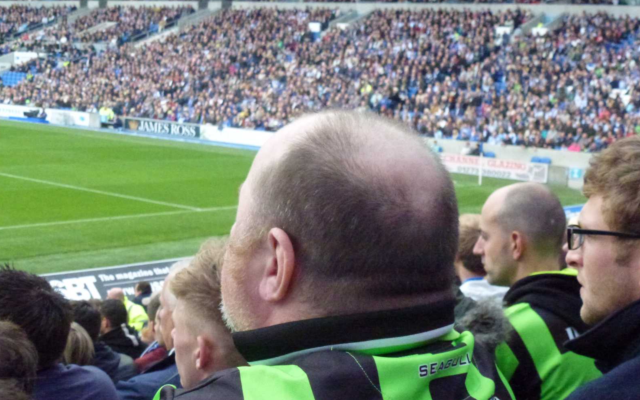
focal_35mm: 61
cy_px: 220
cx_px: 320
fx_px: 1064
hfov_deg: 33.5
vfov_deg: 21.3
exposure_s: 1/640
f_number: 4.4
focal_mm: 10.1
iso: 1600
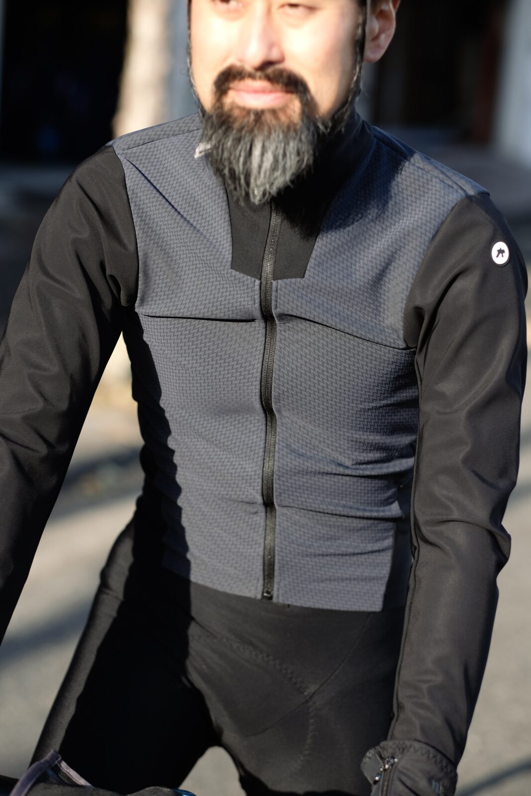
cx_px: 266
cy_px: 398
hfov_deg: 16.3
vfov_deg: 24.2
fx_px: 1858
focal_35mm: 84
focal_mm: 56
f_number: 2
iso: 320
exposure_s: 1/1250
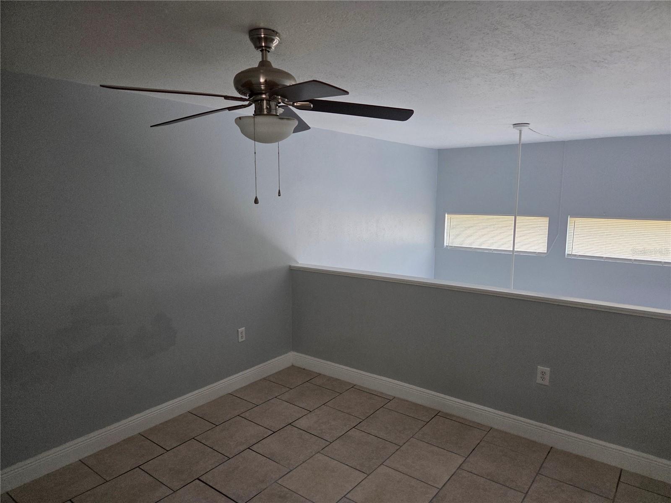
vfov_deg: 58.9
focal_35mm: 23
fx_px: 446
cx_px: 336
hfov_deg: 73.9
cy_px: 252
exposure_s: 1/120
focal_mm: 5.4
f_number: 1.8
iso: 320
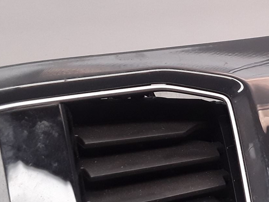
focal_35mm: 69
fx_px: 536
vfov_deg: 21.2
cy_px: 140
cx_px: 260
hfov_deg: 26.8
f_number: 1.9
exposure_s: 1/100
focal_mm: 2.91
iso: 100
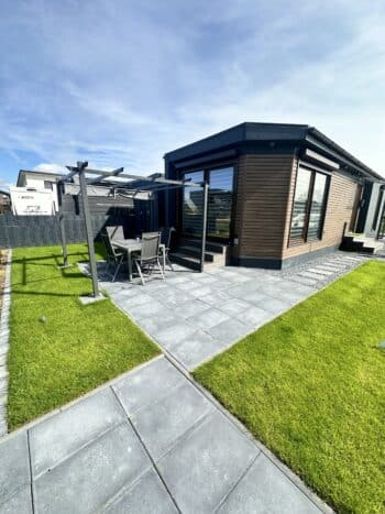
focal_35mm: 14
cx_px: 192
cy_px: 257
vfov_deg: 102.1
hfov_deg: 85.6
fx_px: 208
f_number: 2.2
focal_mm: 2.22
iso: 50
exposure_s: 1/1024
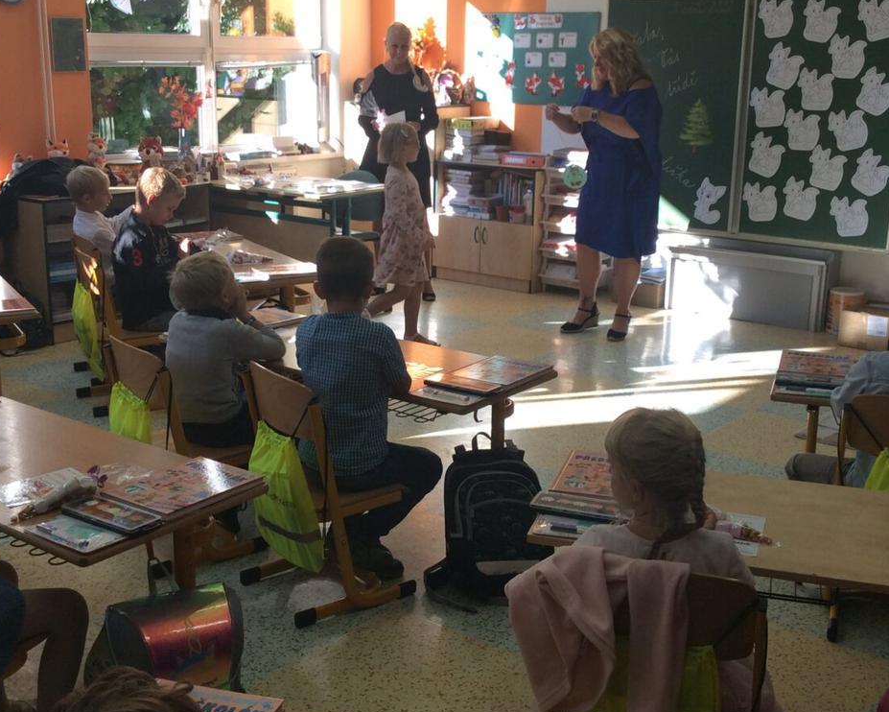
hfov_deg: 41.1
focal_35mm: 45
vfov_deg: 33.4
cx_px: 412
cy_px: 322
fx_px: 1184
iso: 32
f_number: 2.4
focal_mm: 3.3
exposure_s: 1/124
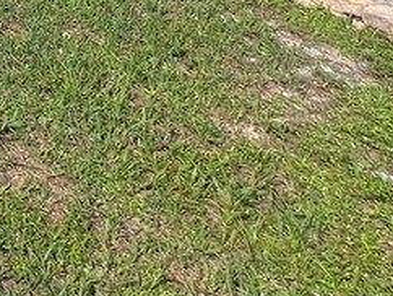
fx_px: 625
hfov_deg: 19.6
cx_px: -383
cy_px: -301
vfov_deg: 18.0
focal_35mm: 55
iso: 32
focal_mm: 1.57
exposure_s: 1/1531
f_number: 1.8
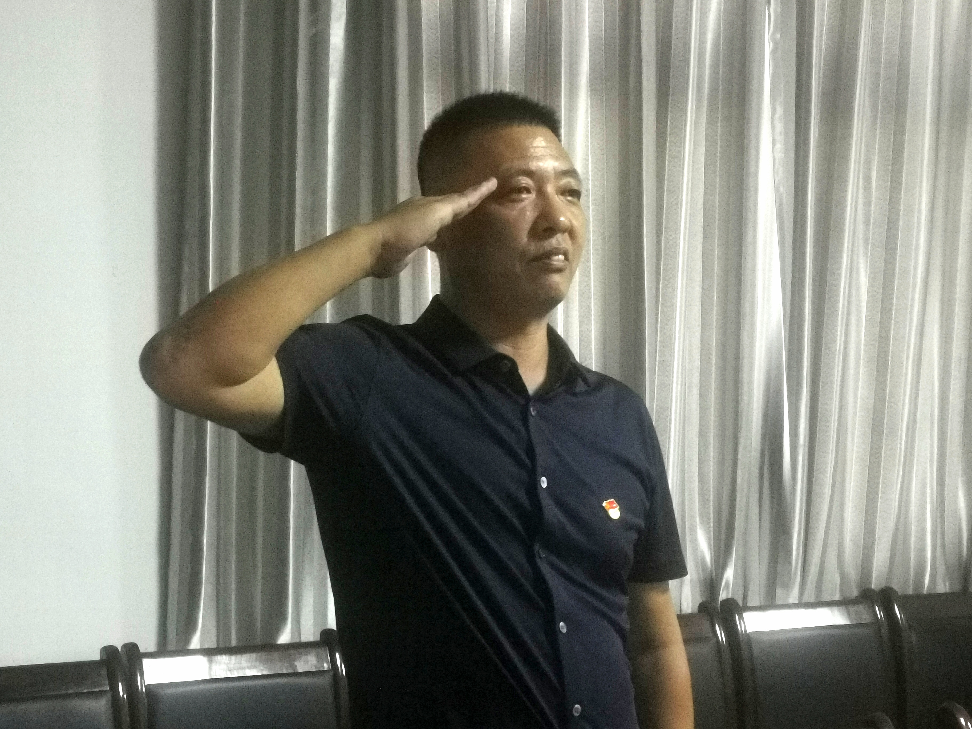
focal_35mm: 71
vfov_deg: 20.7
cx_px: 486
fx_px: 1994
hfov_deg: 27.4
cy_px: 364
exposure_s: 1/146
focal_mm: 5.58
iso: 1600
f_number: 1.8
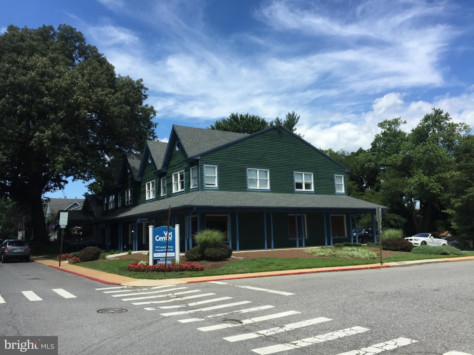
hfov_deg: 61.7
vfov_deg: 48.2
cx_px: 237
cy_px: 178
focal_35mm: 29
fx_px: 397
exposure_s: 1/1883
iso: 32
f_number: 2.2
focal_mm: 4.15
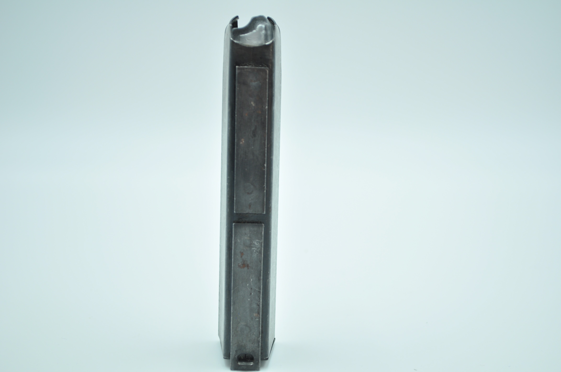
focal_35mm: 68
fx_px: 1051
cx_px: 280
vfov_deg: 20.1
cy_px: 186
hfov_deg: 29.9
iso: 200
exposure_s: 1/90
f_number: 5.3
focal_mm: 45
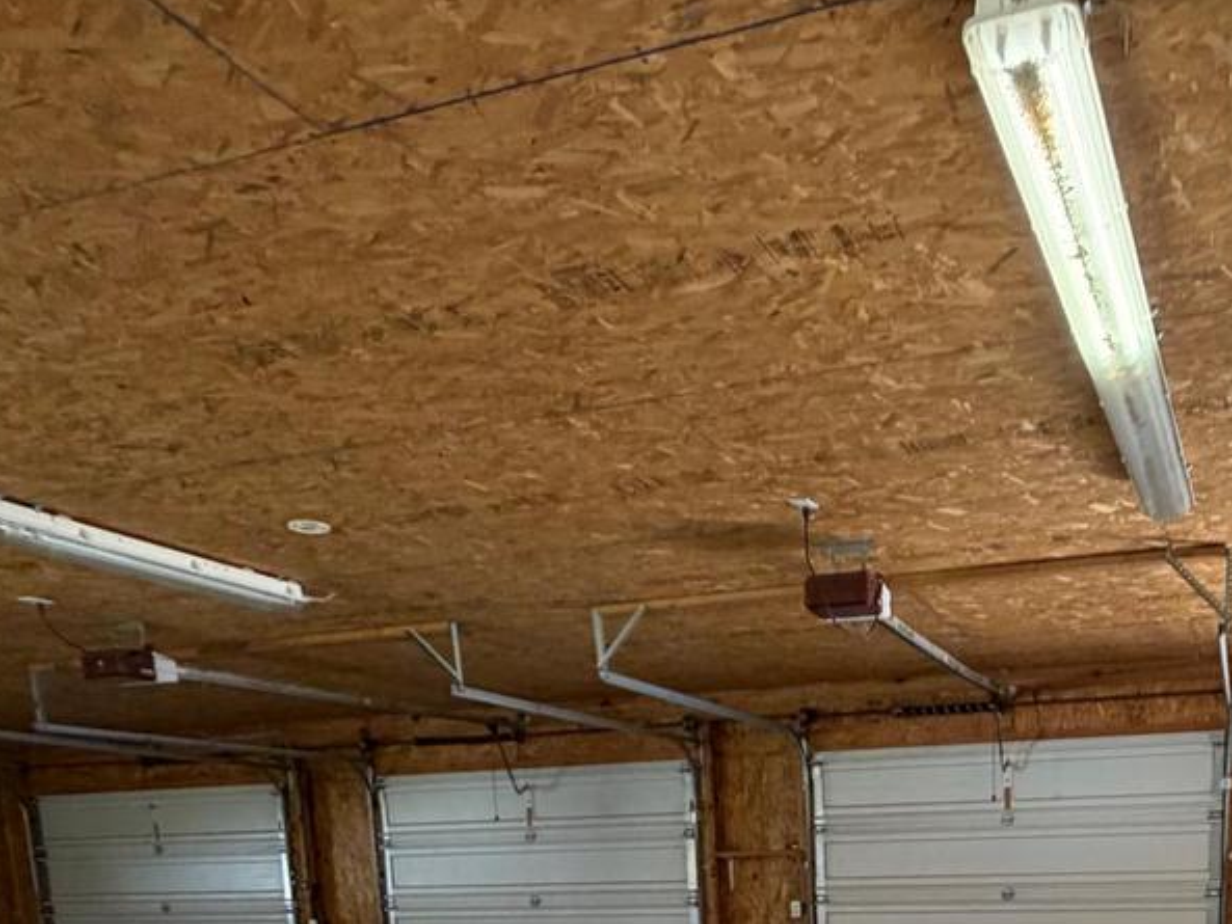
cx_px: 883
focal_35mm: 34
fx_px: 1210
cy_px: 1069
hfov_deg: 52.2
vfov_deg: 34.6
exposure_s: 1/60
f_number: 2.2
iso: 200
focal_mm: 2.22
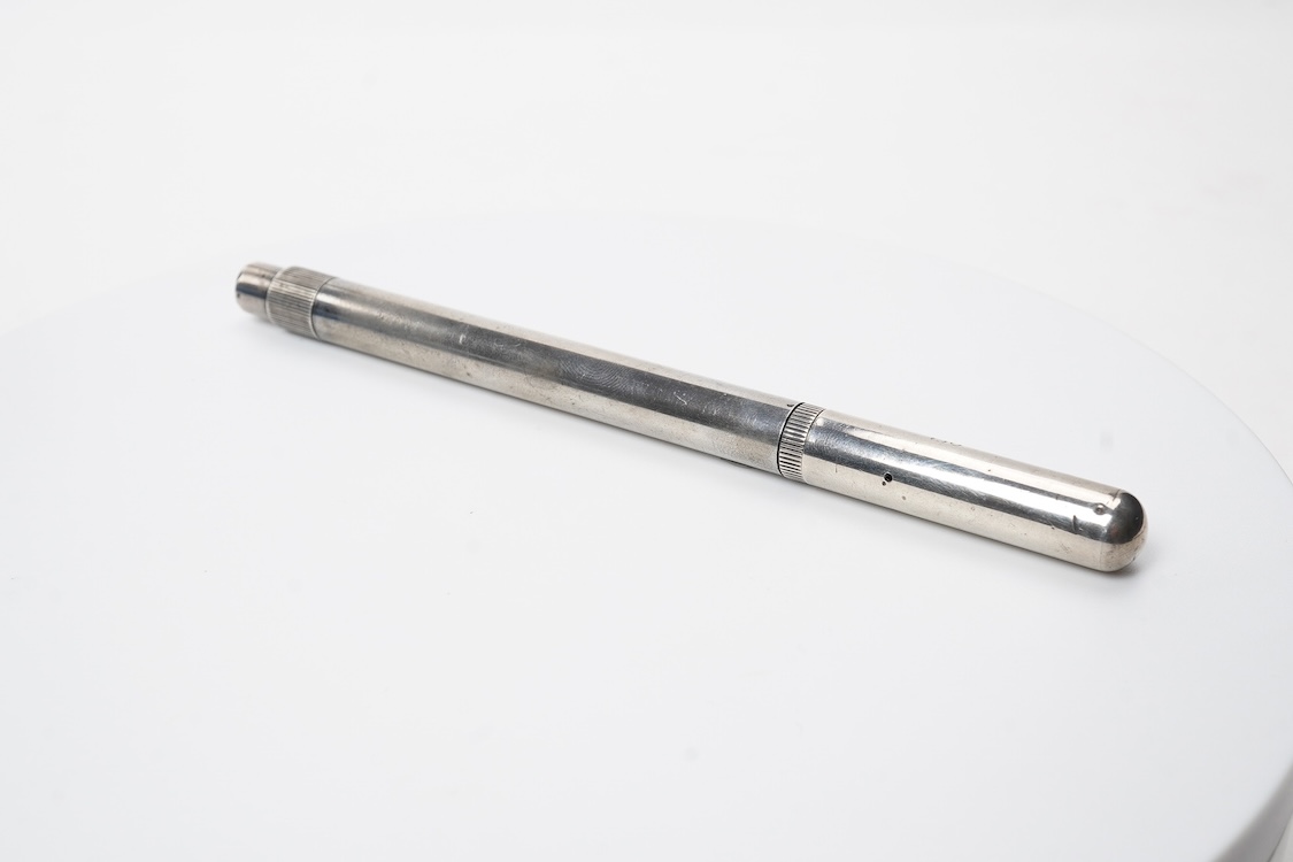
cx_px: 646
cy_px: 431
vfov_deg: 29.9
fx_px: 1616
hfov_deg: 43.6
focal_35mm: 45
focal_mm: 30
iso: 400
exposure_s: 1/100
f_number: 18
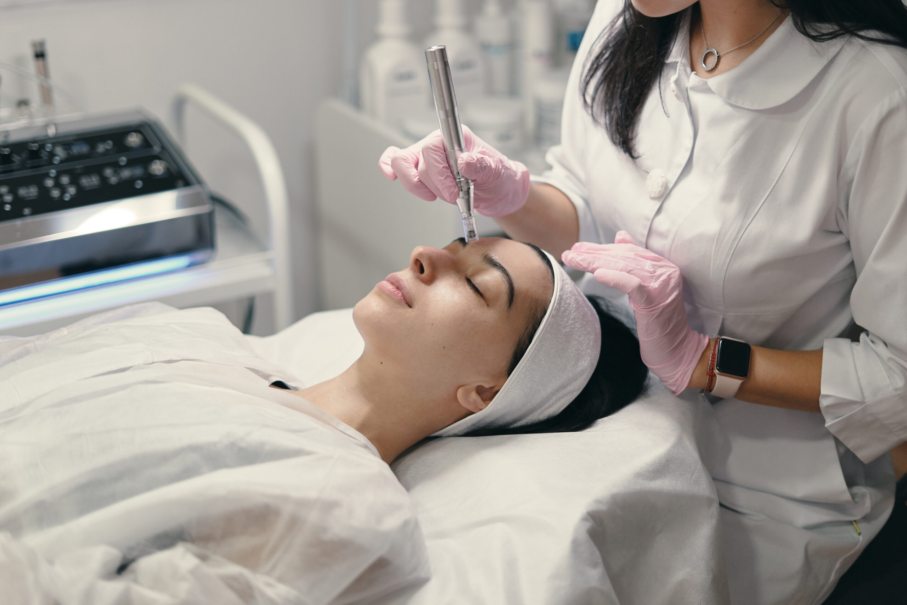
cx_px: 454
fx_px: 1260
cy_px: 302
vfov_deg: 27.0
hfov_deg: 39.6
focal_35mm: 50
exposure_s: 1/500
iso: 1000
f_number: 2
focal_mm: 50
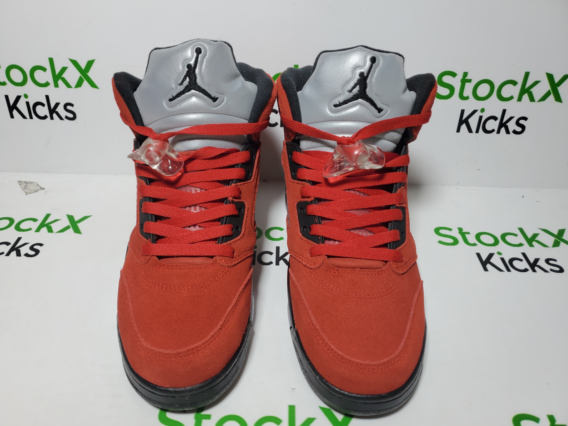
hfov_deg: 67.3
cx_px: 284
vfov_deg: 53.1
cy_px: 213
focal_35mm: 26
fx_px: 427
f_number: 1.5
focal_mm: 4.3
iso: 50
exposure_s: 1/431
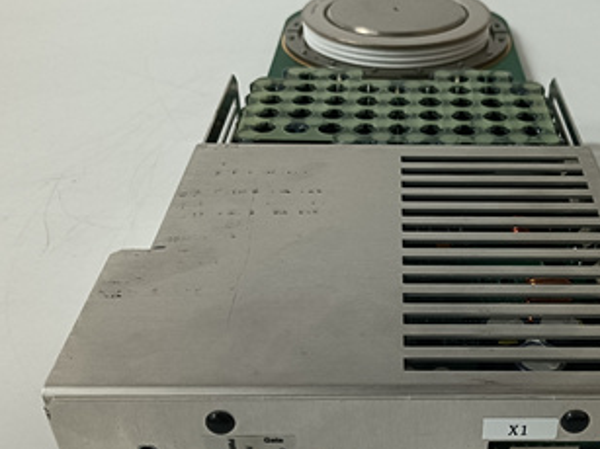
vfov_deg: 32.5
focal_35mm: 44
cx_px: 424
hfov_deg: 42.1
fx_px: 762
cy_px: 313
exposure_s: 1/100
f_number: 1.9
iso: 1344
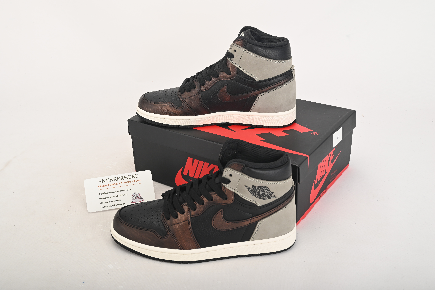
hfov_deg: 46.4
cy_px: 145
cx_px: 218
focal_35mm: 42
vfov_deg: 31.9
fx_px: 508
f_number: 11
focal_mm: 42
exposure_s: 1/200
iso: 100
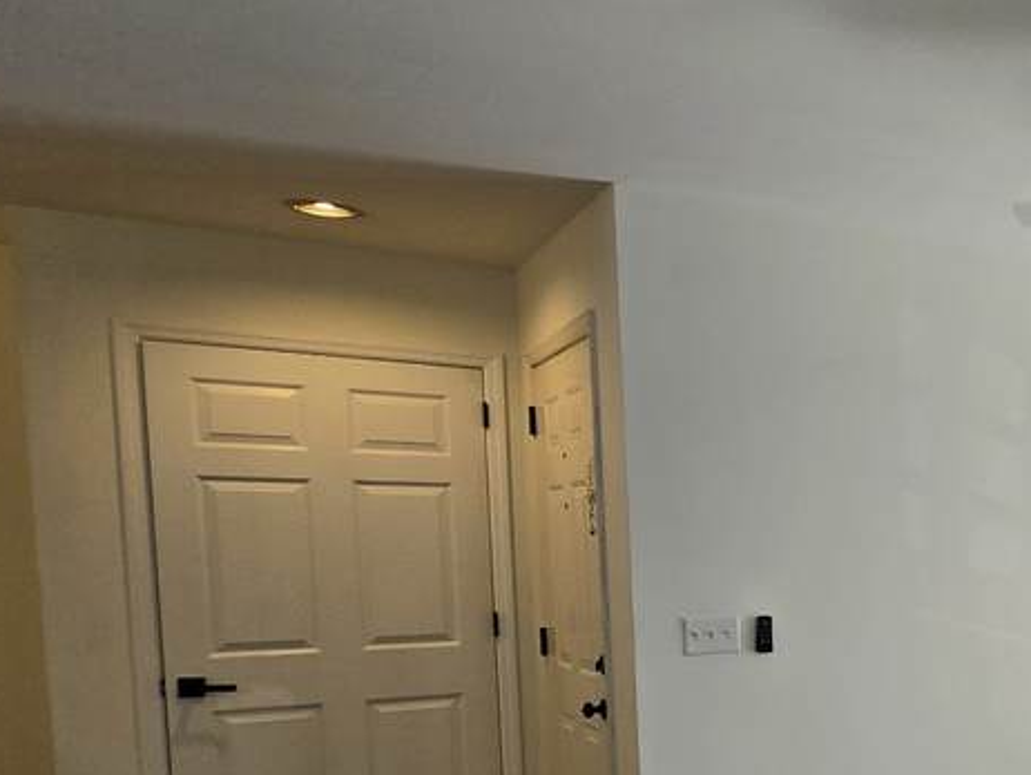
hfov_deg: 36.7
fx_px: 1073
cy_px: 639
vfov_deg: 38.0
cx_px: 1290
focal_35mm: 36
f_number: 2.2
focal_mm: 2.2
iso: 80
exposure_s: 1/60
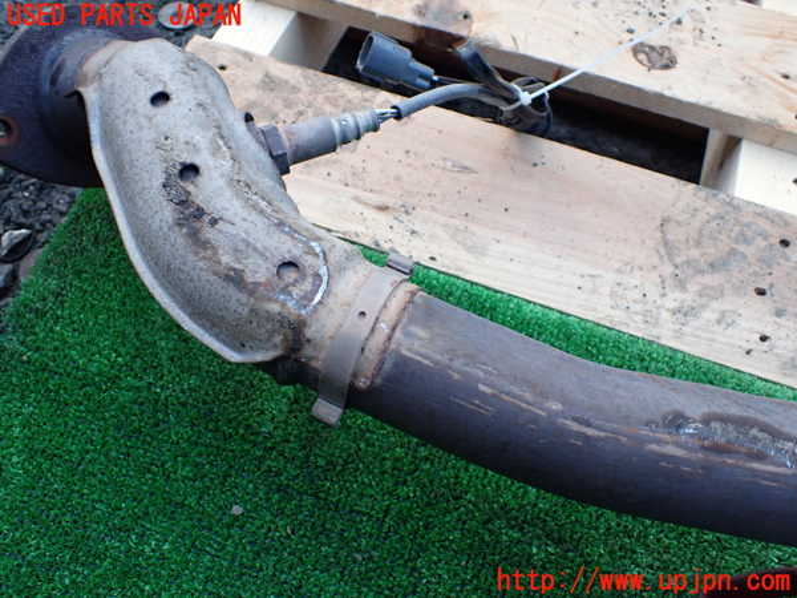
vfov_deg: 46.8
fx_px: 691
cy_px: 299
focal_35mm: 30
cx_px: 398
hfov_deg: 60.0
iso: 400
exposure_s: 1/125
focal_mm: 5.4
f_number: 2.3
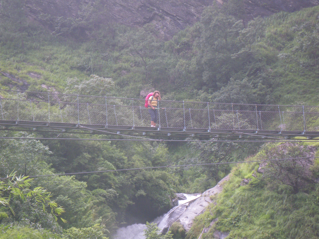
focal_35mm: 115
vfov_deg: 12.9
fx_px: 1060
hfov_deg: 17.1
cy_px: 120
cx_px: 160
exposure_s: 1/160
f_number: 5.2
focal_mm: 20.6
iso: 250
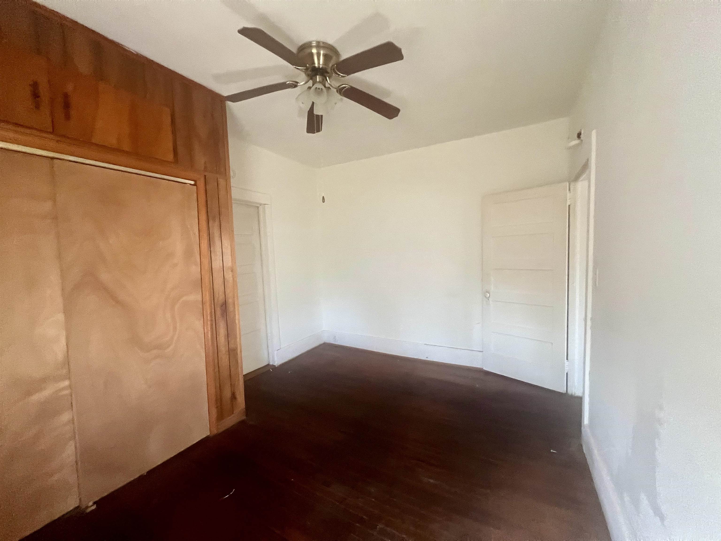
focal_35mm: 13
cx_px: 360
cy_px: 270
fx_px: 271
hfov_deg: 106.2
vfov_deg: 89.9
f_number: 1.8
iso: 500
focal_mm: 1.57
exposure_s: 1/60
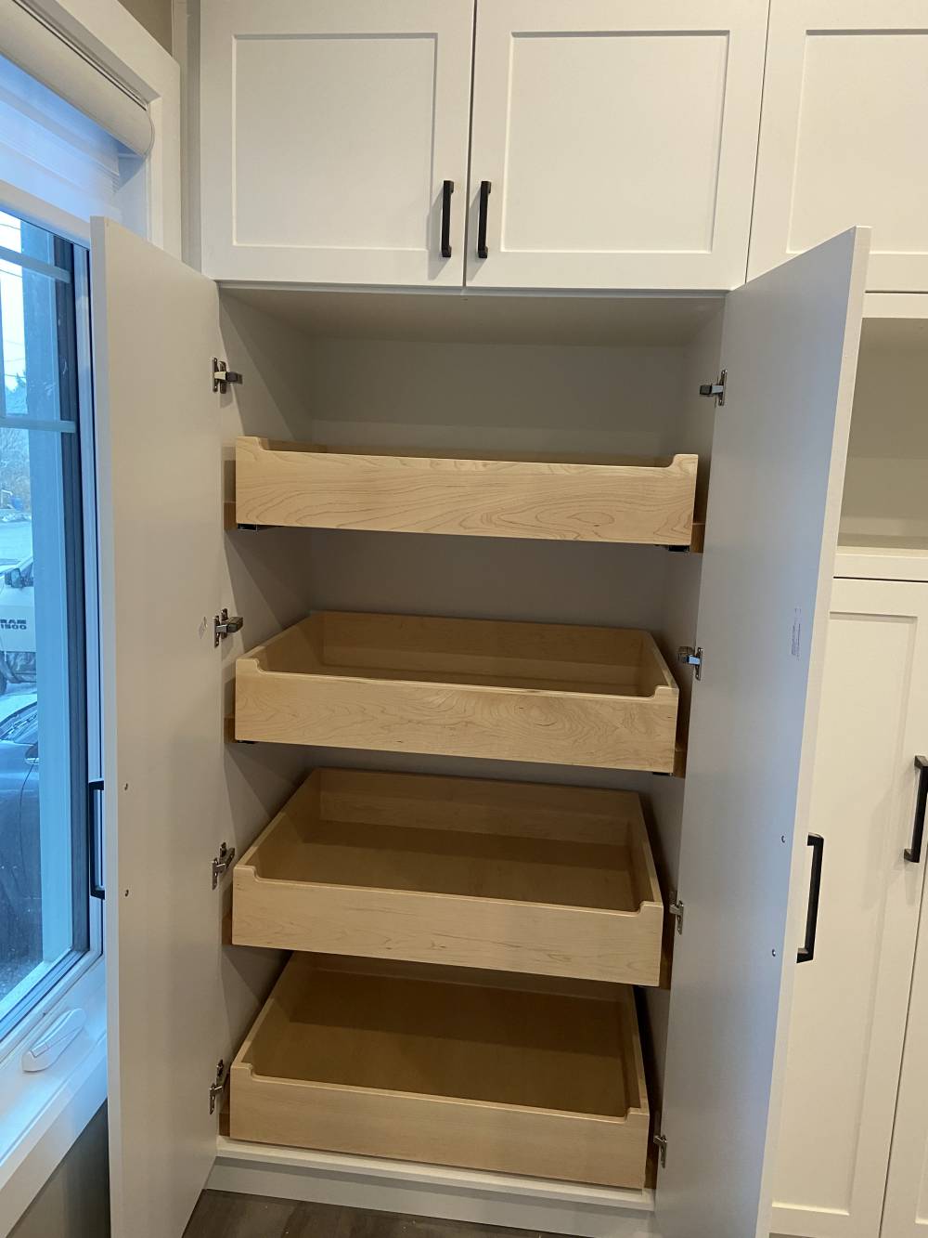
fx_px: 929
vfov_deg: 67.3
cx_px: 464
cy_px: 619
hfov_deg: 53.1
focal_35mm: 26
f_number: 1.8
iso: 200
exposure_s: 1/60
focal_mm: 4.25
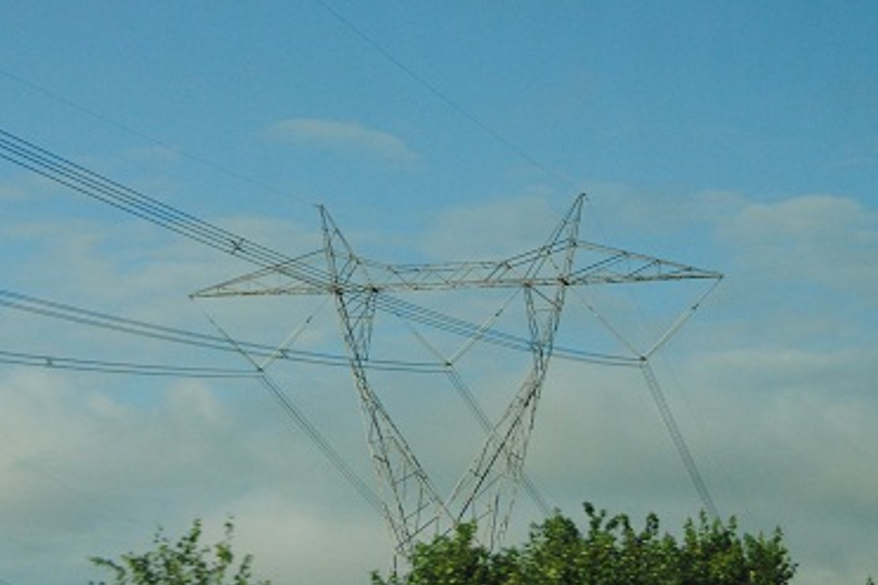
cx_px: 354
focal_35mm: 100
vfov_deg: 13.7
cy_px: 216
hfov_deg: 20.4
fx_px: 2441
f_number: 4.2
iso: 450
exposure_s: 1/500
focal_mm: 31
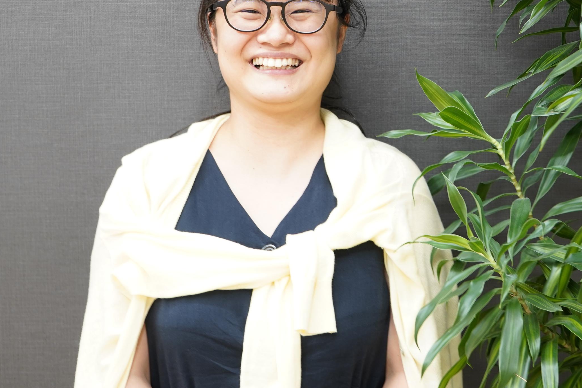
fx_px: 1051
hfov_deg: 30.7
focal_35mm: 65
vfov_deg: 20.7
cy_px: 79
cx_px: 393
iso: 640
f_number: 4
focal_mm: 35
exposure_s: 1/40
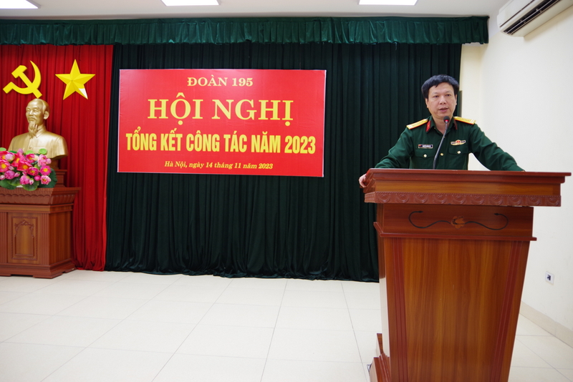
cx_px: 286
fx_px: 430
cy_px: 191
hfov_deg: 67.4
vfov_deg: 48.0
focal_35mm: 27
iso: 400
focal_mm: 18
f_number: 3.5
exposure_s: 1/40
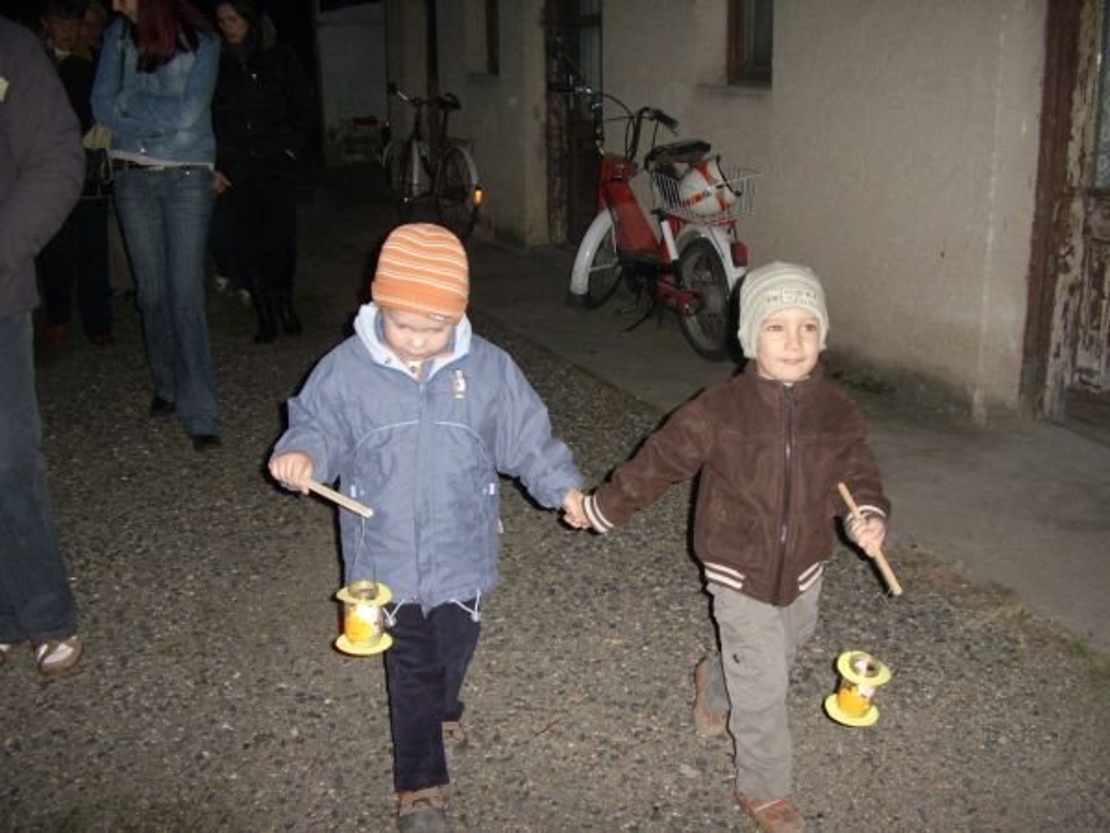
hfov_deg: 60.0
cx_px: 555
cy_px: 416
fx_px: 962
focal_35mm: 30
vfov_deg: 46.8
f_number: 2.9
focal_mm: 5.8
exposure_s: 1/30
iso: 183
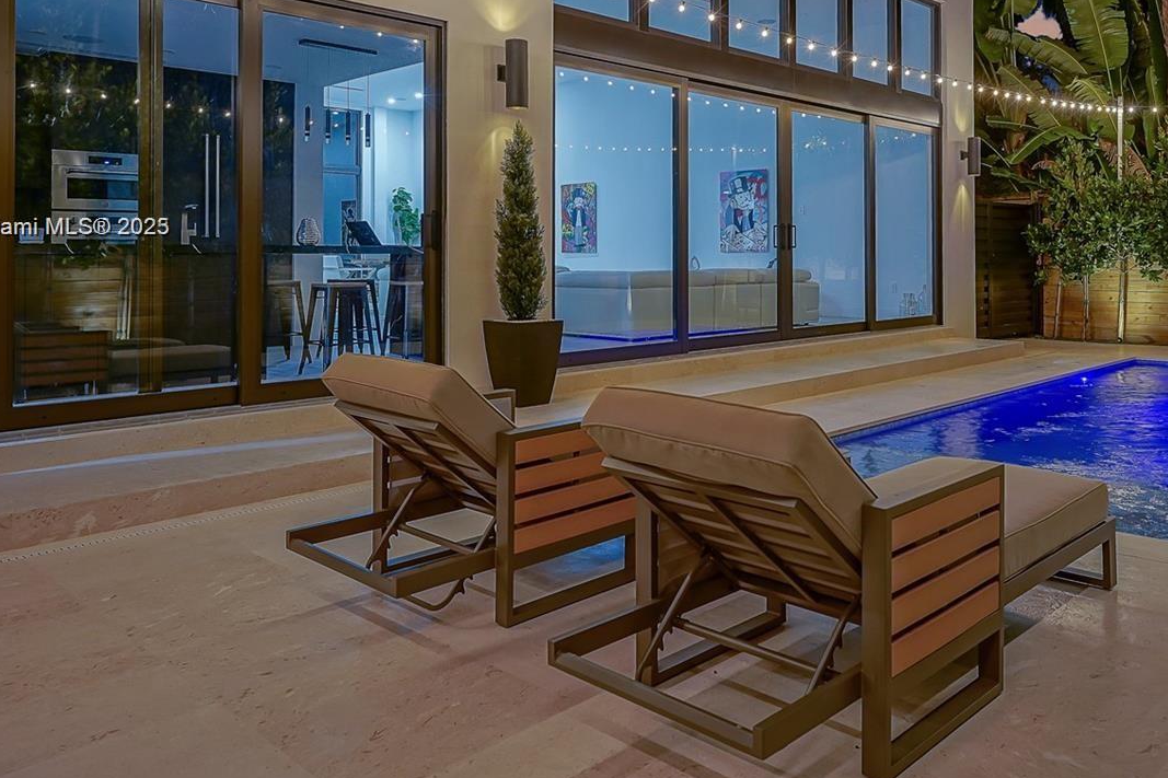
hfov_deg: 61.5
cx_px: 695
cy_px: 229
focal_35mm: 30
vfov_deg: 42.7
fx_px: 973
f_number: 4.5
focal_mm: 20
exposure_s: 1/8
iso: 1000
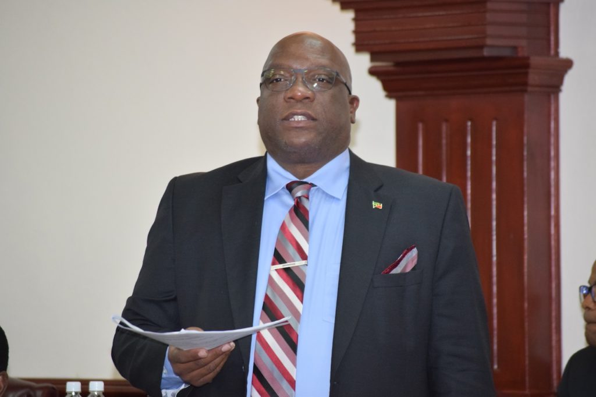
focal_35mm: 225
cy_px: 198
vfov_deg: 6.1
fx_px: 3724
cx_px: 298
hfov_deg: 9.2
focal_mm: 150
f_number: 5.6
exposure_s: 1/160
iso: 1600
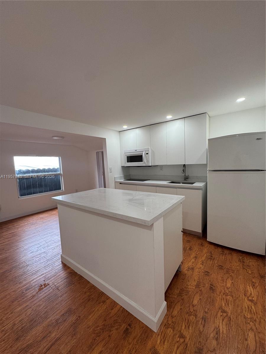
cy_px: 177
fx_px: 143
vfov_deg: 102.1
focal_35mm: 14
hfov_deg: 85.7
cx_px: 133
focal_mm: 2.22
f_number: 2.2
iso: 100
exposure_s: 1/120
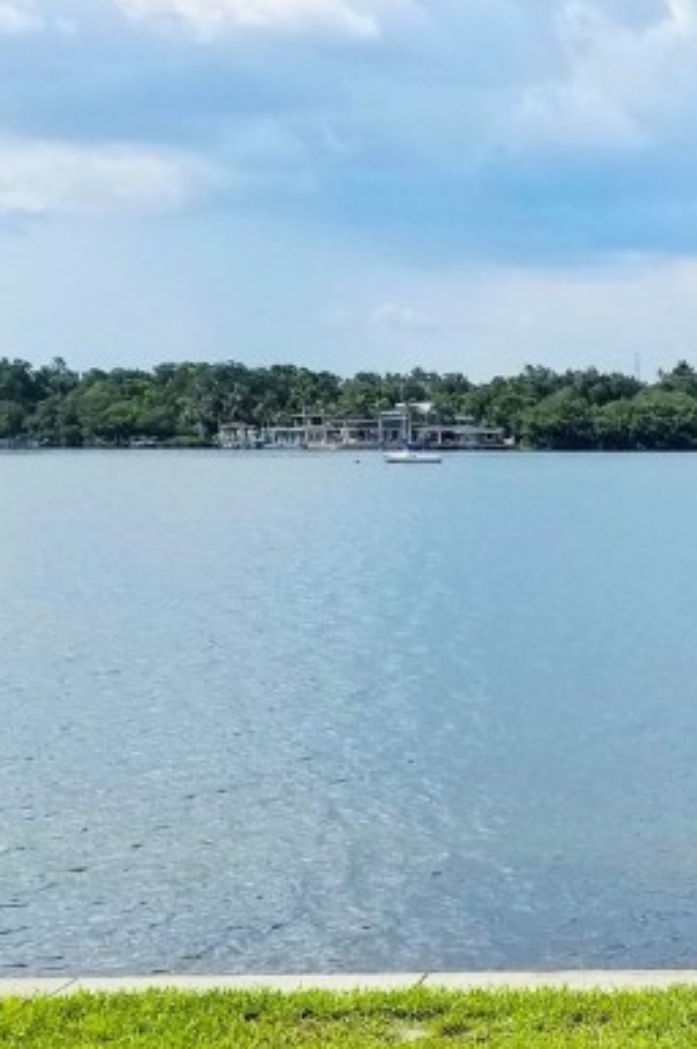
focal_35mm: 72
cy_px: 940
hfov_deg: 17.2
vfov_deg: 27.1
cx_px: 1010
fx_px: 2095
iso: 50
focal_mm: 4.25
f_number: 1.7
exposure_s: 1/3496
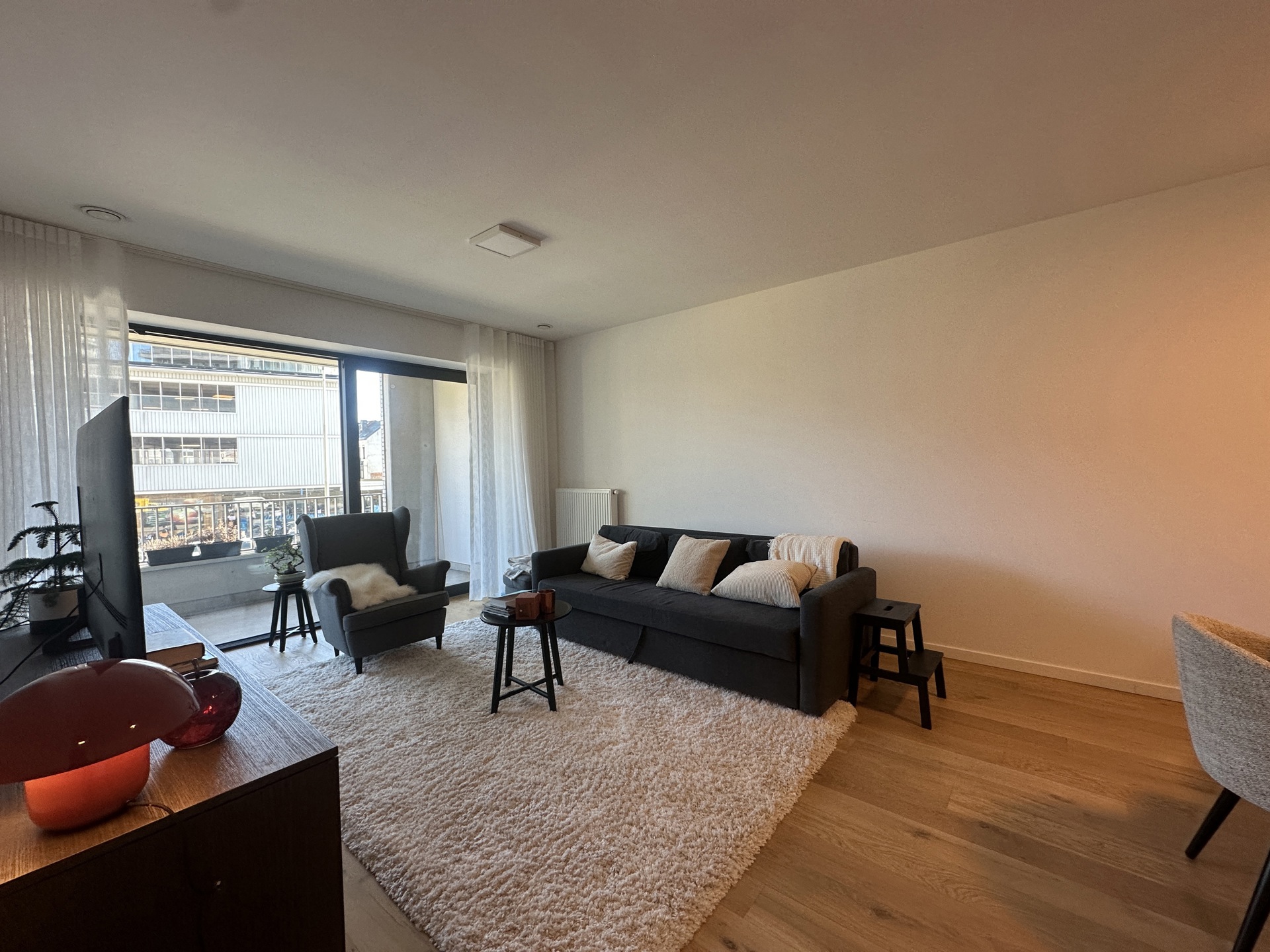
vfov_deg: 85.7
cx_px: 635
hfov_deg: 102.1
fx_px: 514
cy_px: 476
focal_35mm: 14
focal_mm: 2.22
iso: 125
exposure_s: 1/100
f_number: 2.2
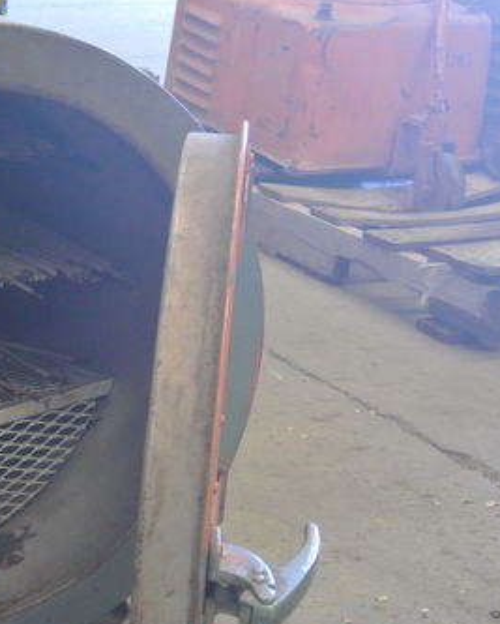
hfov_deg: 16.6
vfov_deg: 21.7
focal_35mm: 88
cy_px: 346
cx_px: -140
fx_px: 1626
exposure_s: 1/50
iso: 800
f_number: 4
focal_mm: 14.5
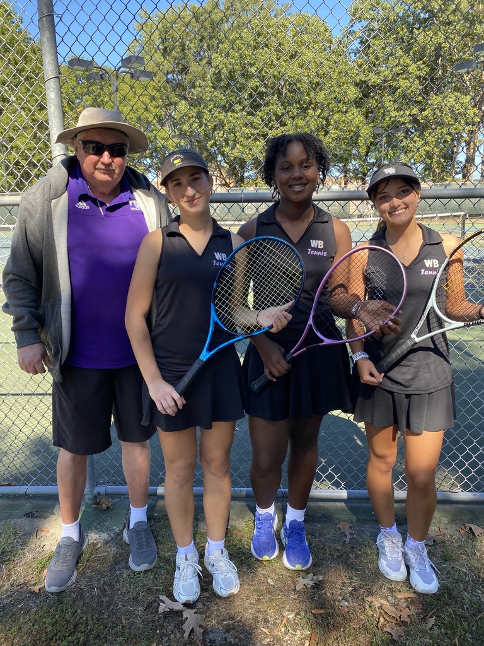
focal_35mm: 26
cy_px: 323
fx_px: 485
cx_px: 242
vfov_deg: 67.3
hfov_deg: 53.1
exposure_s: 1/321
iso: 32
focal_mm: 4.25
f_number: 1.8
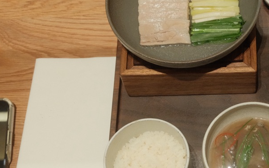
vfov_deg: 17.4
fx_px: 550
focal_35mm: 75
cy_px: 78
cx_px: 257
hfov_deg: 26.3
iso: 3200
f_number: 3.6
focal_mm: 24.8
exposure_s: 1/125
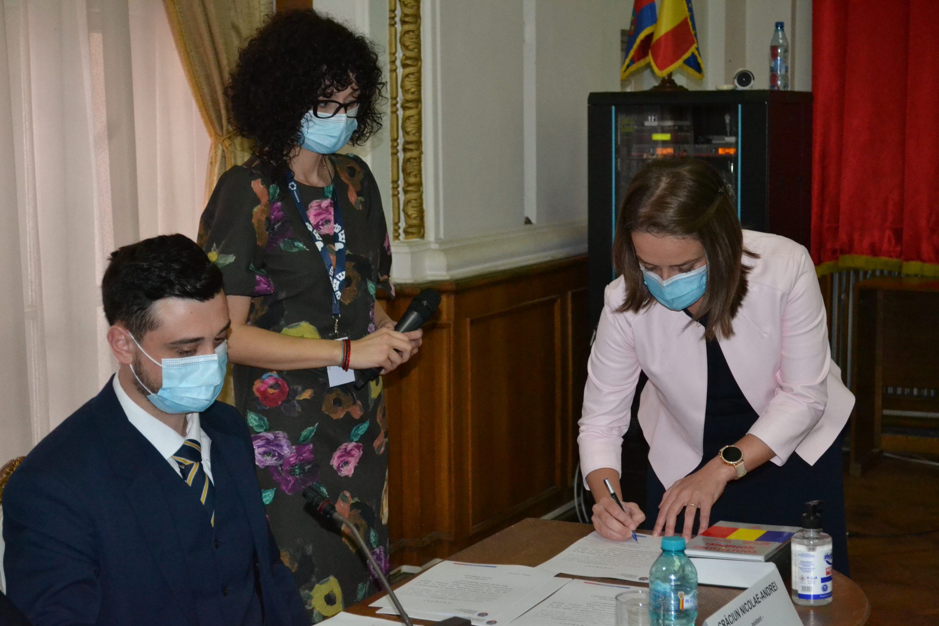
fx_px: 1761
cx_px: 470
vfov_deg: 20.2
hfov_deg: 29.9
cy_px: 313
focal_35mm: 68
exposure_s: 1/60
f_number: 5.3
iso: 3200
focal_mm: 45
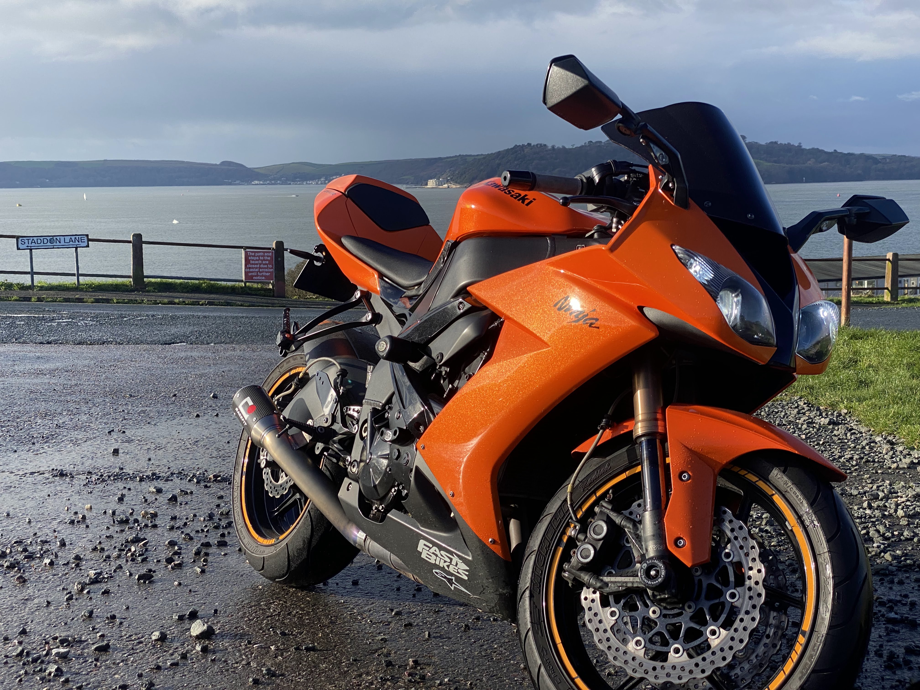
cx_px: 460
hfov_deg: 36.8
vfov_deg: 28.0
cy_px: 345
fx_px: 1382
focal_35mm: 52
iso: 20
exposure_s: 1/1020
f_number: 2
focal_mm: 6
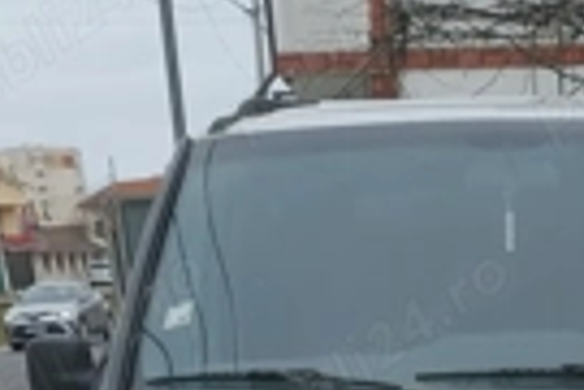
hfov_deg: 24.7
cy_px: 763
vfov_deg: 14.4
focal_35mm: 80
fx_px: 1298
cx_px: 519
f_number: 1.8
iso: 25
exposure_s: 1/451
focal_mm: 4
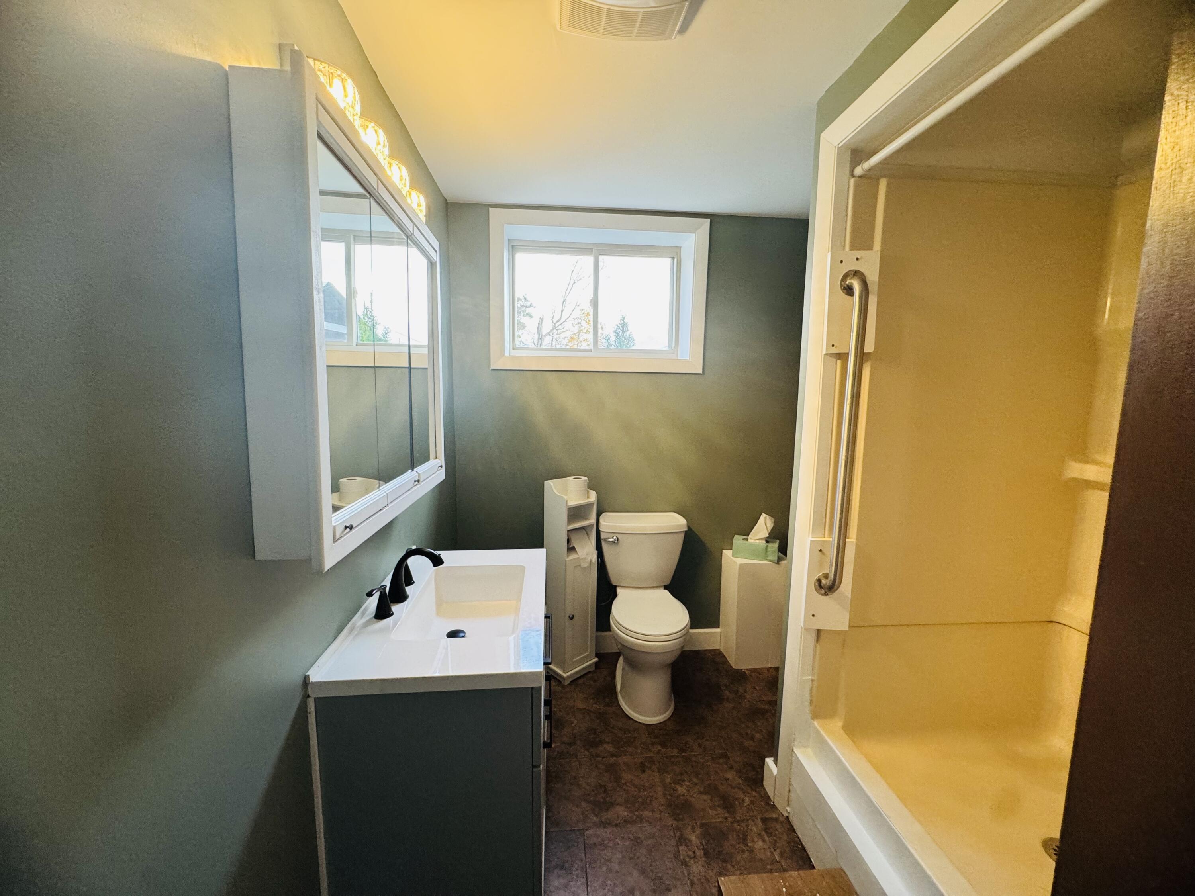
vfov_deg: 85.7
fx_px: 483
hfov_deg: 102.1
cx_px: 598
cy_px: 448
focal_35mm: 14
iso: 250
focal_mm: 2.22
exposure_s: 1/120
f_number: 2.2
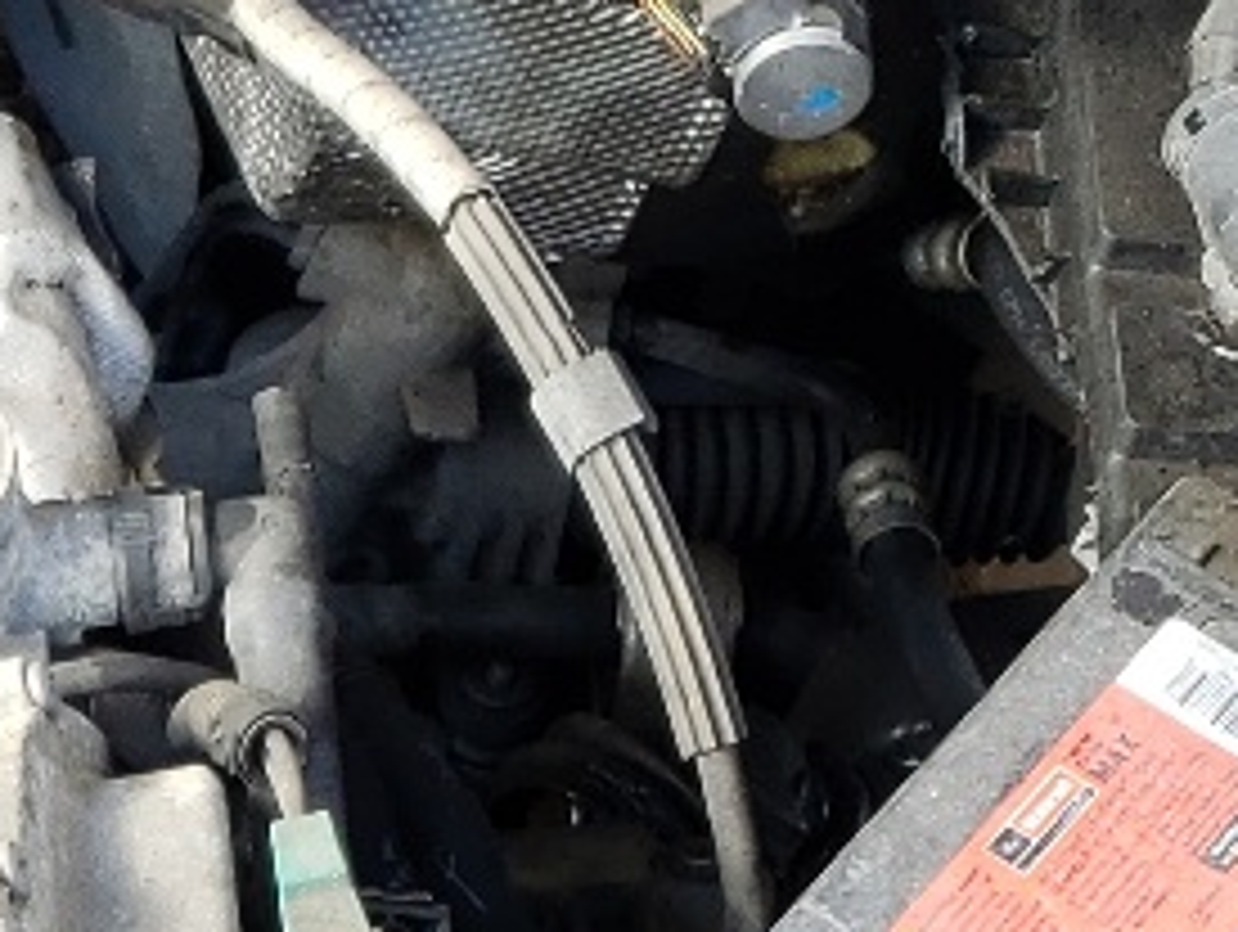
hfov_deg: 12.8
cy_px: 1225
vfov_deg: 9.7
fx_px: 5407
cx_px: -230
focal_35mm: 151
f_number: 1.5
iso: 50
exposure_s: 1/192
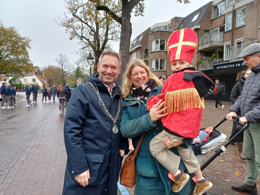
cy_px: 98
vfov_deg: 54.9
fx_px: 188
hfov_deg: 69.4
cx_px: 130
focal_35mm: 25
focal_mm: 4.65
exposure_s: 1/100
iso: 80
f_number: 1.8
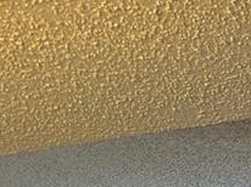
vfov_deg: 8.2
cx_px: 450
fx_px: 1014
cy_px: 642
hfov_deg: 12.8
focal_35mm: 140
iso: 160
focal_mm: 6.86
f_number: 1.78
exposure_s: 1/120
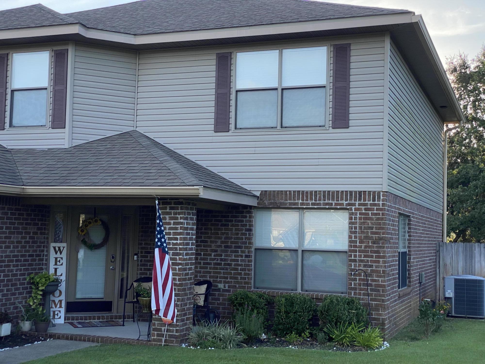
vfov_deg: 28.0
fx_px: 729
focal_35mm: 52
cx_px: 242
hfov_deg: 36.8
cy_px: 182
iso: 20
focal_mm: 6
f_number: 2
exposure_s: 1/716
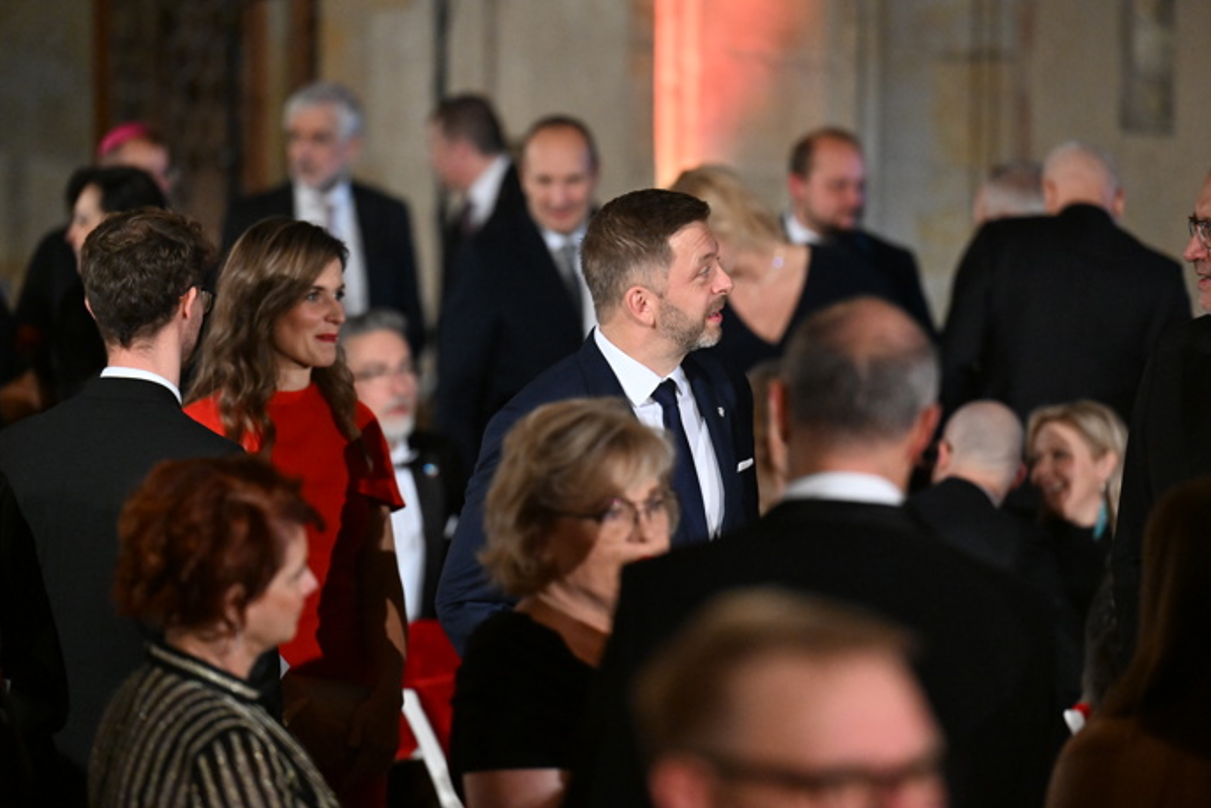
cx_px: 605
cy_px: 404
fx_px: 6761
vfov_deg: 6.8
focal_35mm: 201
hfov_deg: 10.2
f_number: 3.5
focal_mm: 200
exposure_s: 1/400
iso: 8000
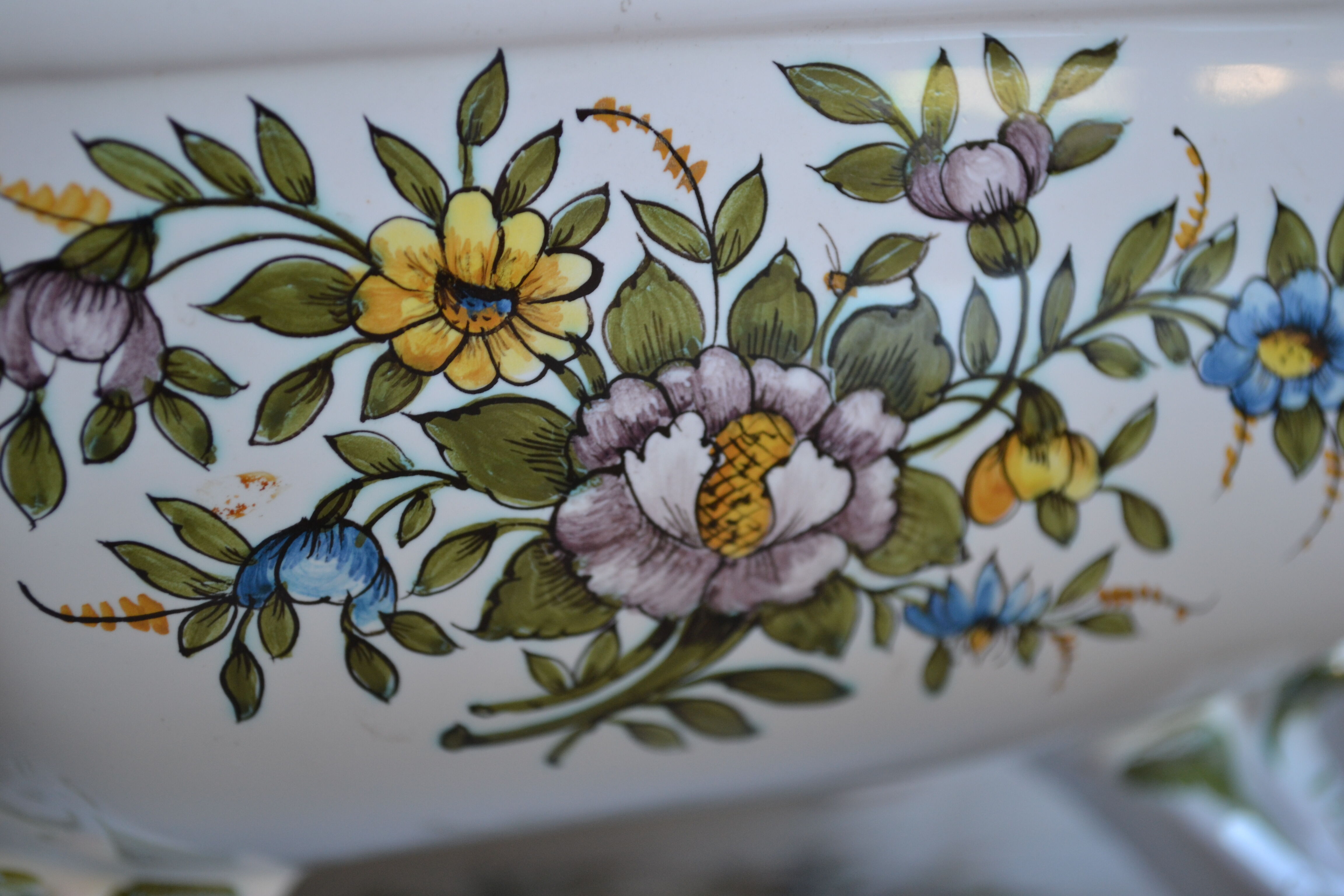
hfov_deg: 31.9
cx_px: 672
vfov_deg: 21.6
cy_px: 448
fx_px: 2352
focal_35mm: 63
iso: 400
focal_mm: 42
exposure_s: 1/30
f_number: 5.3
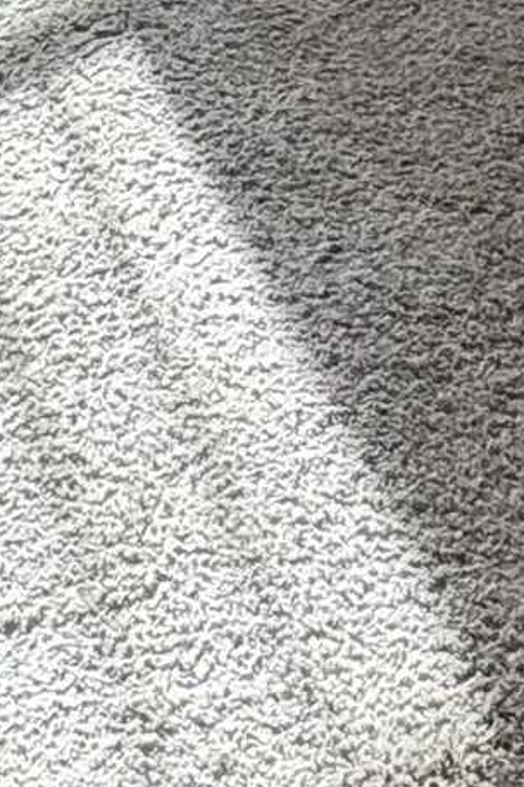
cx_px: 460
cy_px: -730
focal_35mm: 98
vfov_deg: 16.5
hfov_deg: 13.8
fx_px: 2139
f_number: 2.2
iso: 64
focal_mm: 2.22
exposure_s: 1/120
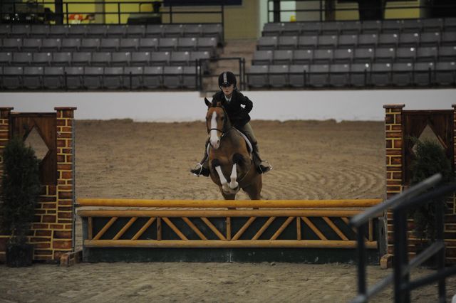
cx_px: 228
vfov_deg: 6.9
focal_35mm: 200
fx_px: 2532
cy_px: 152
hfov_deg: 10.3
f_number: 2.8
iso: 6400
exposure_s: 1/500
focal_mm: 200
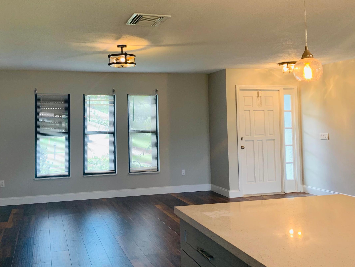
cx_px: 144
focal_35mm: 35
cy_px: 108
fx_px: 359
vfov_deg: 40.5
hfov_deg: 52.3
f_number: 1.8
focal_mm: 4.25
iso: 80
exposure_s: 1/60
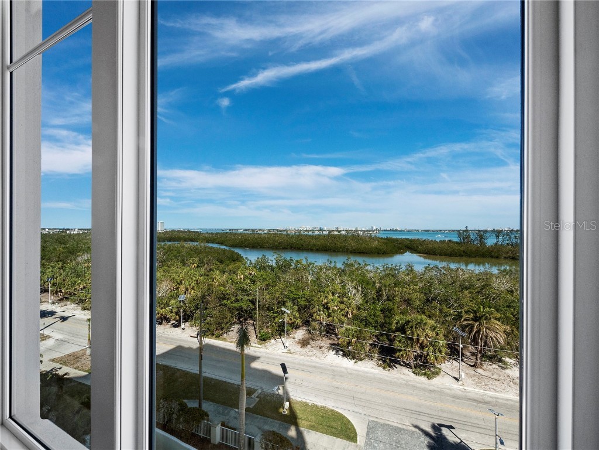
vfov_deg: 85.7
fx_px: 242
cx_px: 300
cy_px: 225
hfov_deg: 102.1
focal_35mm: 14
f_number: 11
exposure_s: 1/30
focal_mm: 7
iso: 400
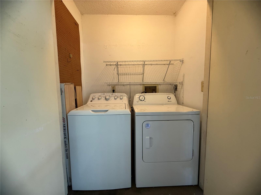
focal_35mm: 14
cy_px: 98
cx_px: 130
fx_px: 106
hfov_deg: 102.1
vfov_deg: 85.7
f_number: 2.2
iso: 250
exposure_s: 1/60
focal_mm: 2.22
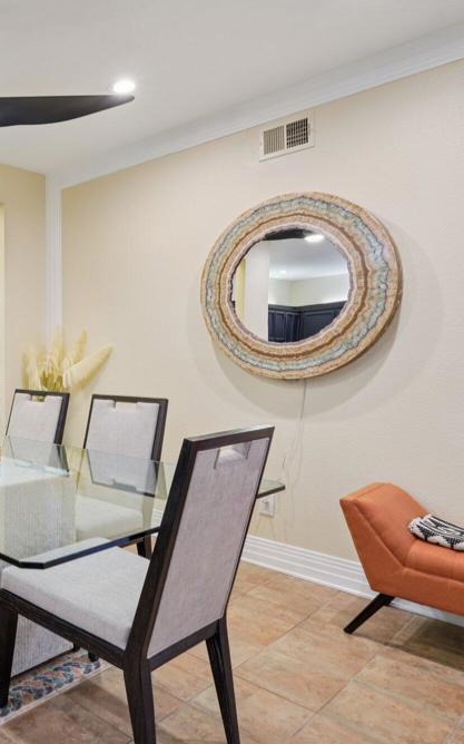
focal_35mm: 25
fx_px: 506
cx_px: -34
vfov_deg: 72.6
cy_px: 365
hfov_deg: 40.7
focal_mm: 16
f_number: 8
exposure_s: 1/6
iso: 400
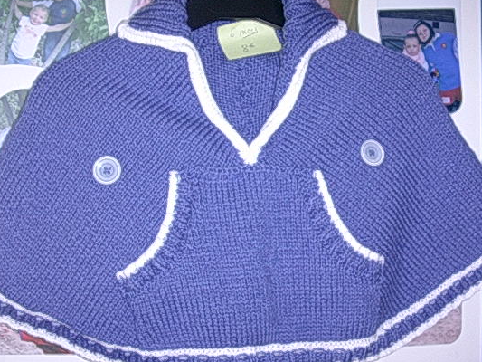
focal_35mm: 54
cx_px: 236
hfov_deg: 35.5
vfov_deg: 27.0
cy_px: 175
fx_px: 752
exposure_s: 1/64
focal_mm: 6.7
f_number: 2.9
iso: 70
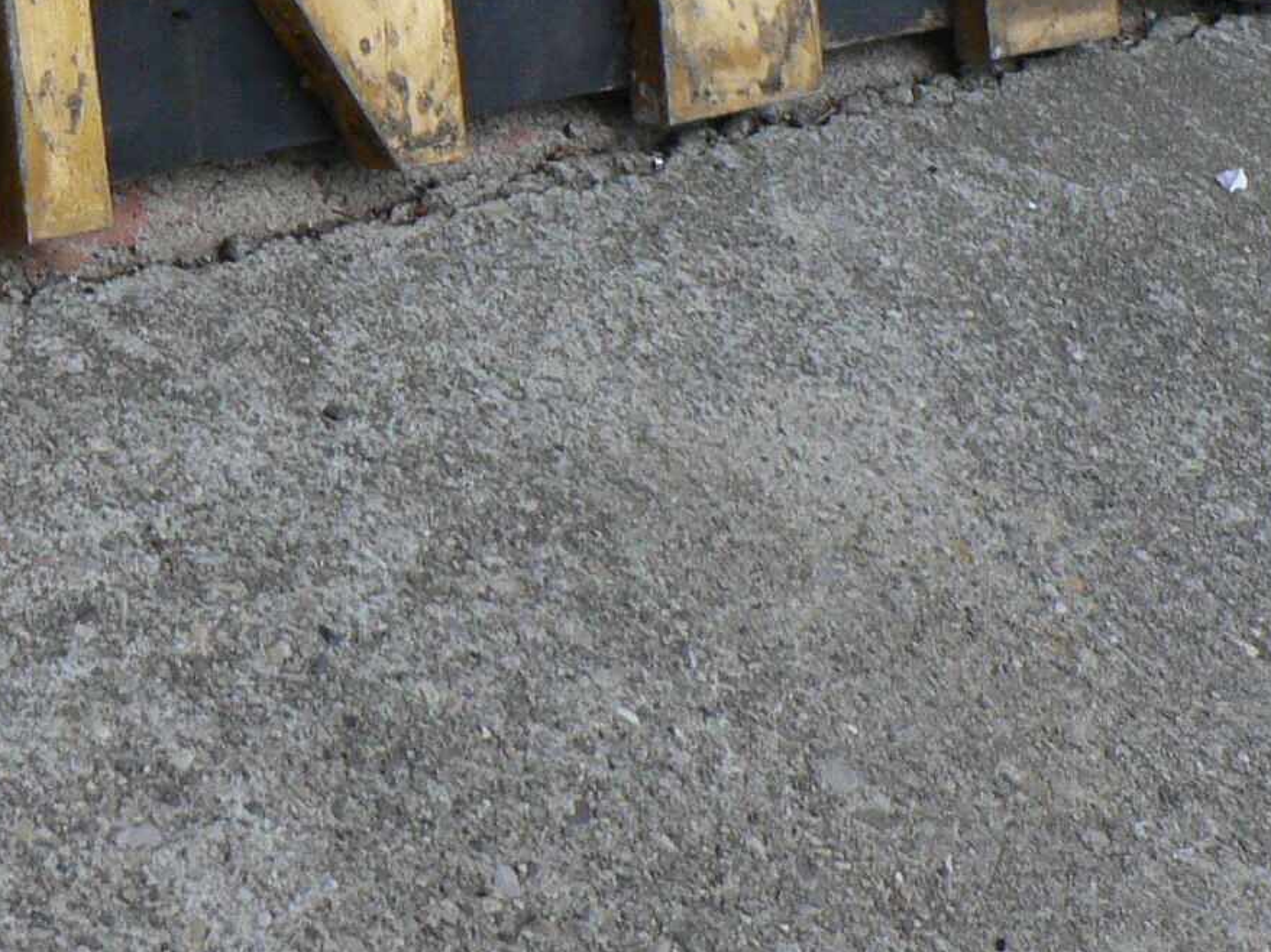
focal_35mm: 105
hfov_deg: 18.3
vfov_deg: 13.9
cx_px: 56
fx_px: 3854
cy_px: -16
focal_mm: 6
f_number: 2.8
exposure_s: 1/30
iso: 150
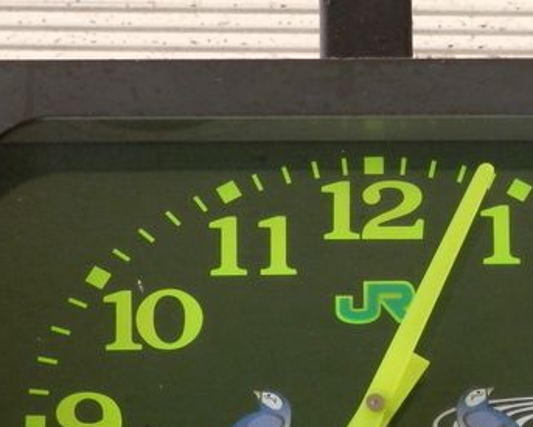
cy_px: 441
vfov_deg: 6.4
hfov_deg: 8.0
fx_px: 3805
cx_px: 345
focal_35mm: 241
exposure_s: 1/50
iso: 200
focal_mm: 19
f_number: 5
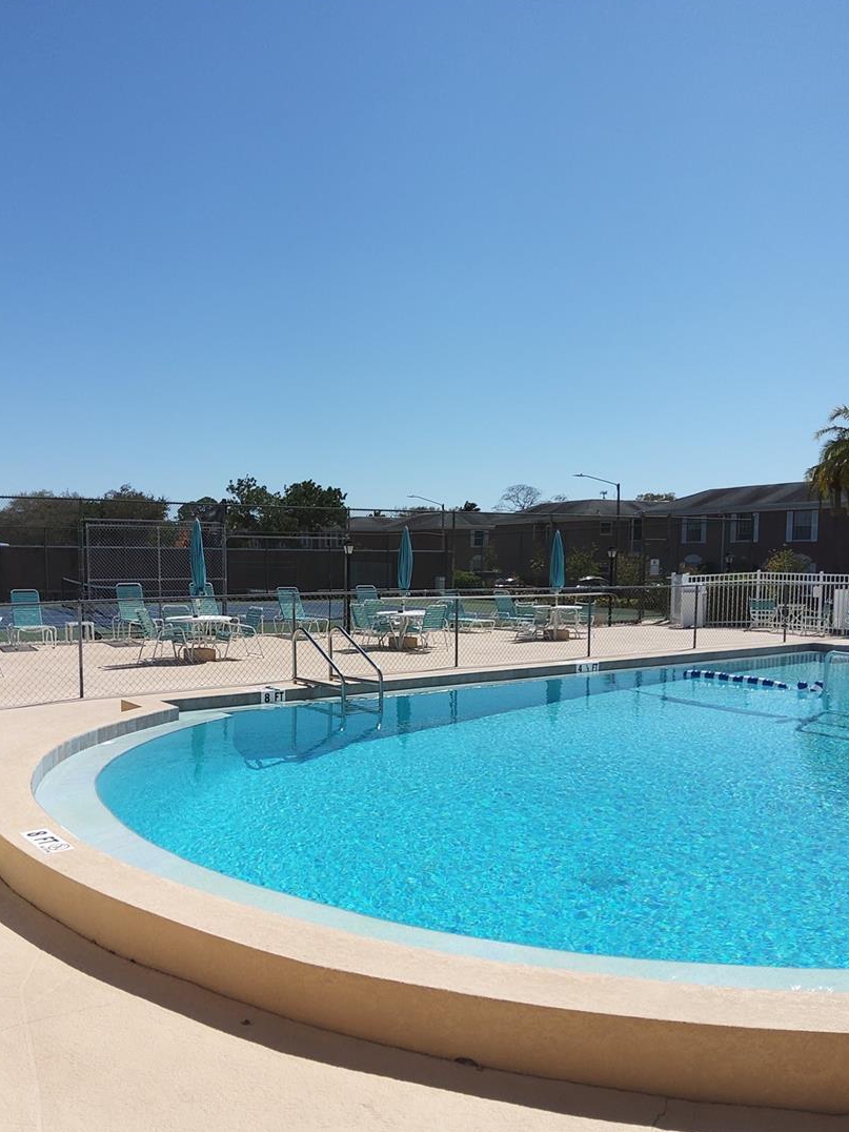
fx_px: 948
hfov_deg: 48.2
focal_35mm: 29
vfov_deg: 61.5
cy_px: 623
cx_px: 383
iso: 40
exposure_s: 1/1961
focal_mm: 3.08
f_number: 2
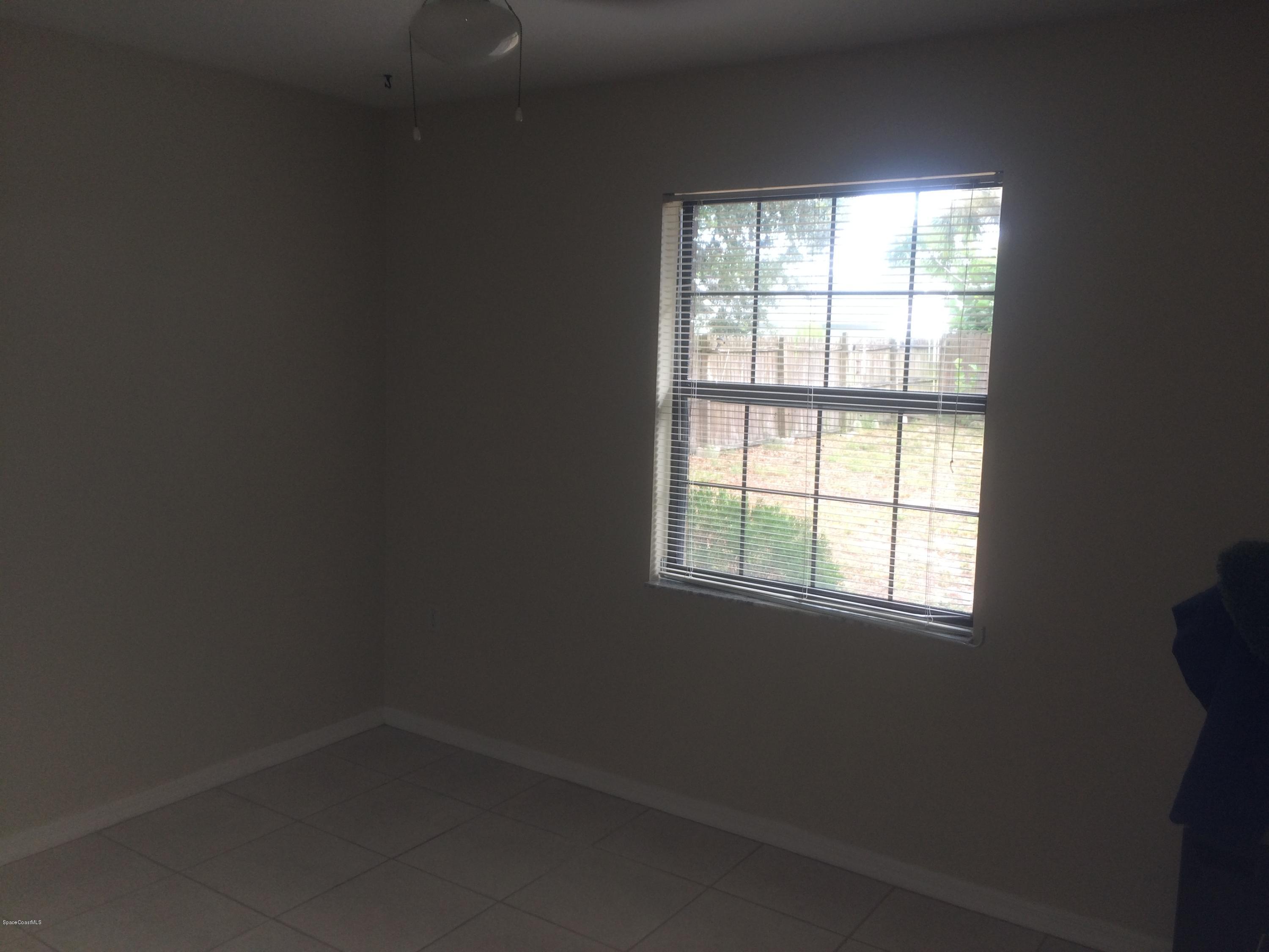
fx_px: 1063
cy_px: 476
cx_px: 634
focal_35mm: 29
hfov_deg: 61.7
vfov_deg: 48.2
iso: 40
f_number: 2.2
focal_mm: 4.15
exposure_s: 1/40
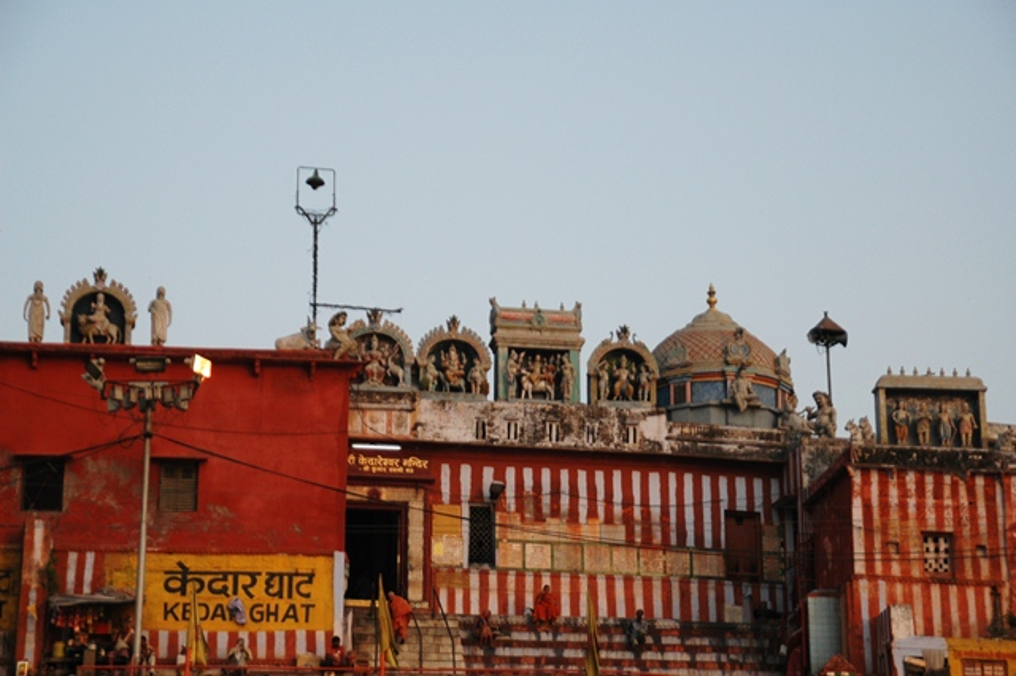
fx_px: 2962
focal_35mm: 105
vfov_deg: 13.0
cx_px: 508
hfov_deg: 19.5
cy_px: 338
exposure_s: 1/320
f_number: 5.3
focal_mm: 70
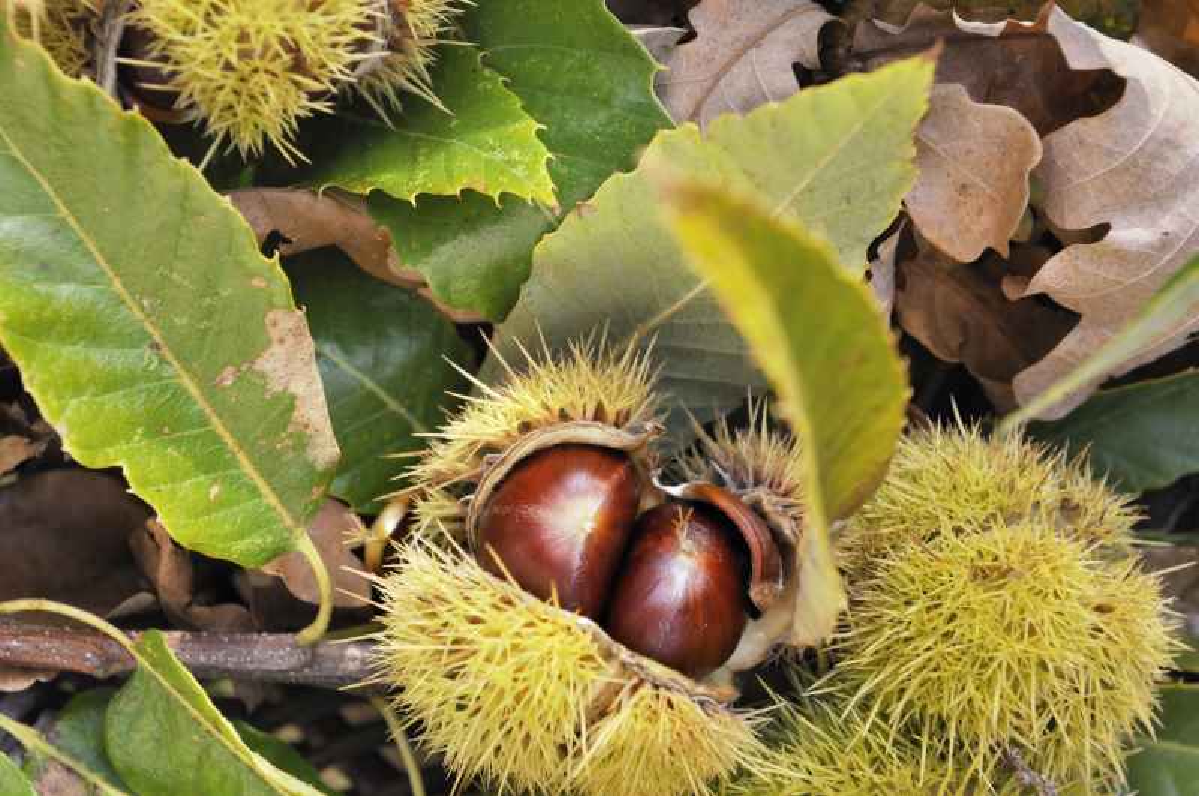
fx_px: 3492
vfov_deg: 13.0
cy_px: 398
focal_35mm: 105
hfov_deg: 19.5
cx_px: 600
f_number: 6.3
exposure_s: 1/100
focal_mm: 70
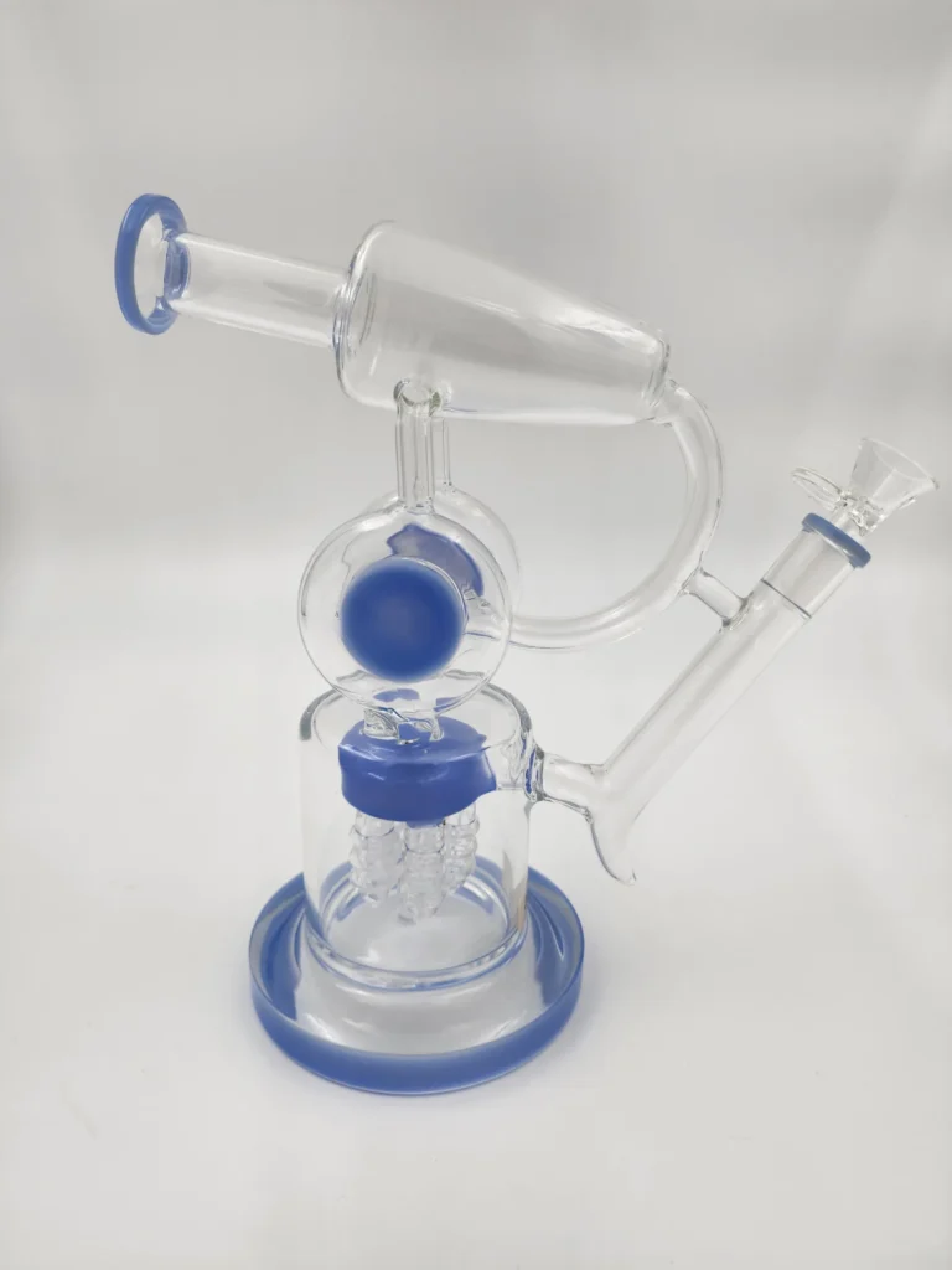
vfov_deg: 73.9
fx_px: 843
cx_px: 476
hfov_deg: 58.9
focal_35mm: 23
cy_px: 635
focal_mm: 6.4
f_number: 1.8
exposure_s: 1/209
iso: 12
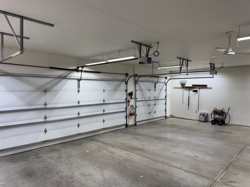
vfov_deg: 56.8
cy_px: 94
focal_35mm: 24
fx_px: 173
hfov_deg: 71.6
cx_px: 125
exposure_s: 1/120
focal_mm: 6.76
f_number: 1.78
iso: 100
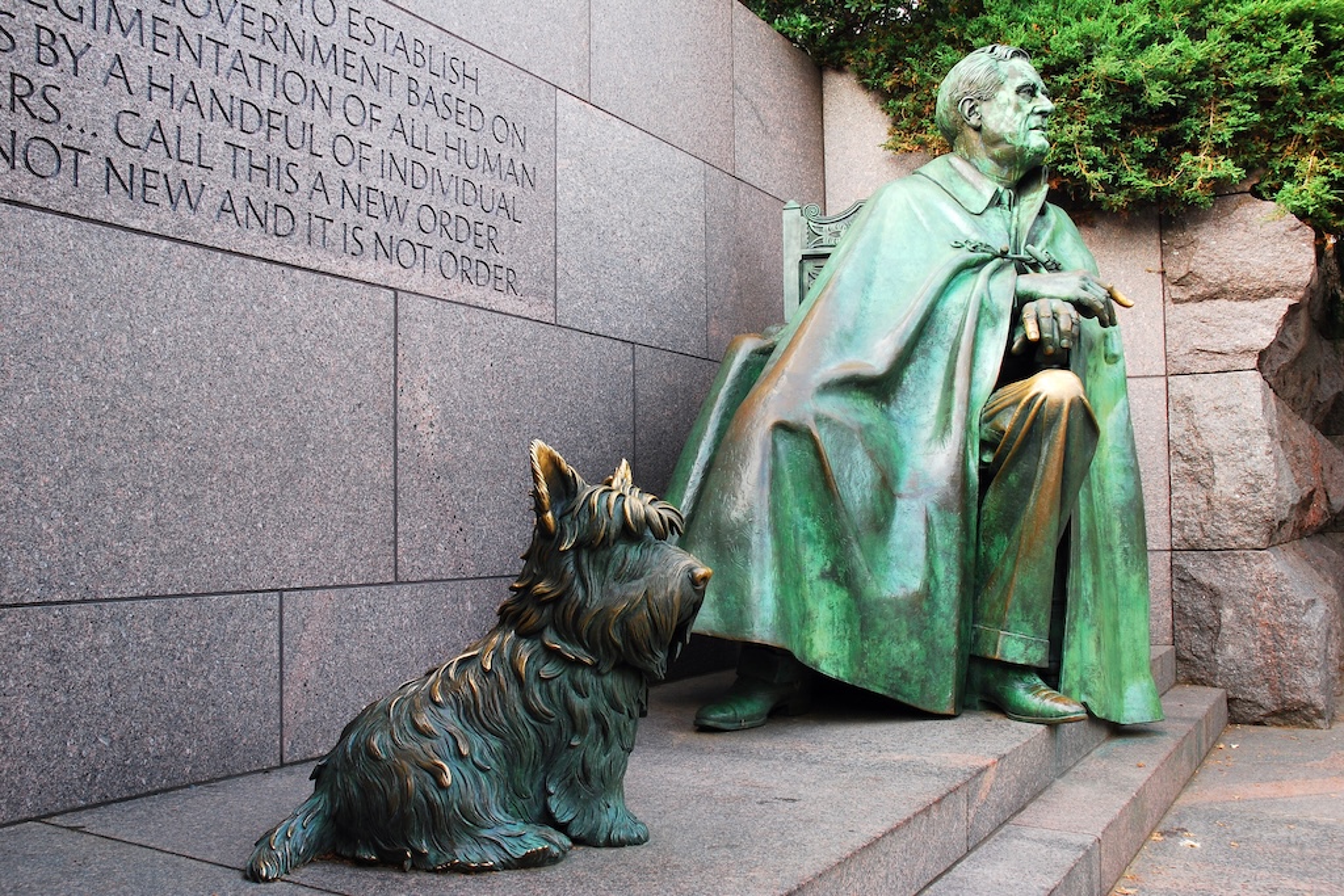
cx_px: 672
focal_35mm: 33
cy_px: 448
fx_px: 1232
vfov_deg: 40.0
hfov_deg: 57.2
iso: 200
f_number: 8
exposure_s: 1/25
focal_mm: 22
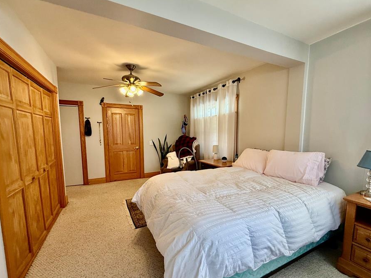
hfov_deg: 94.4
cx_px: 193
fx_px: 171
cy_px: 150
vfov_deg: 78.0
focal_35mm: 16
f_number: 2.2
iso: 250
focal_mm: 2.22
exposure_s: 1/120
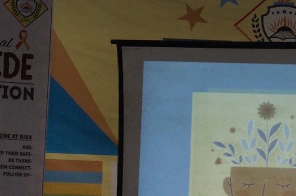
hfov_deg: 20.2
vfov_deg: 13.8
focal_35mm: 99
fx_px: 813
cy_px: 128
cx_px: 270
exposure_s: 1/160
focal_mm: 20
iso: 1250
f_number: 4
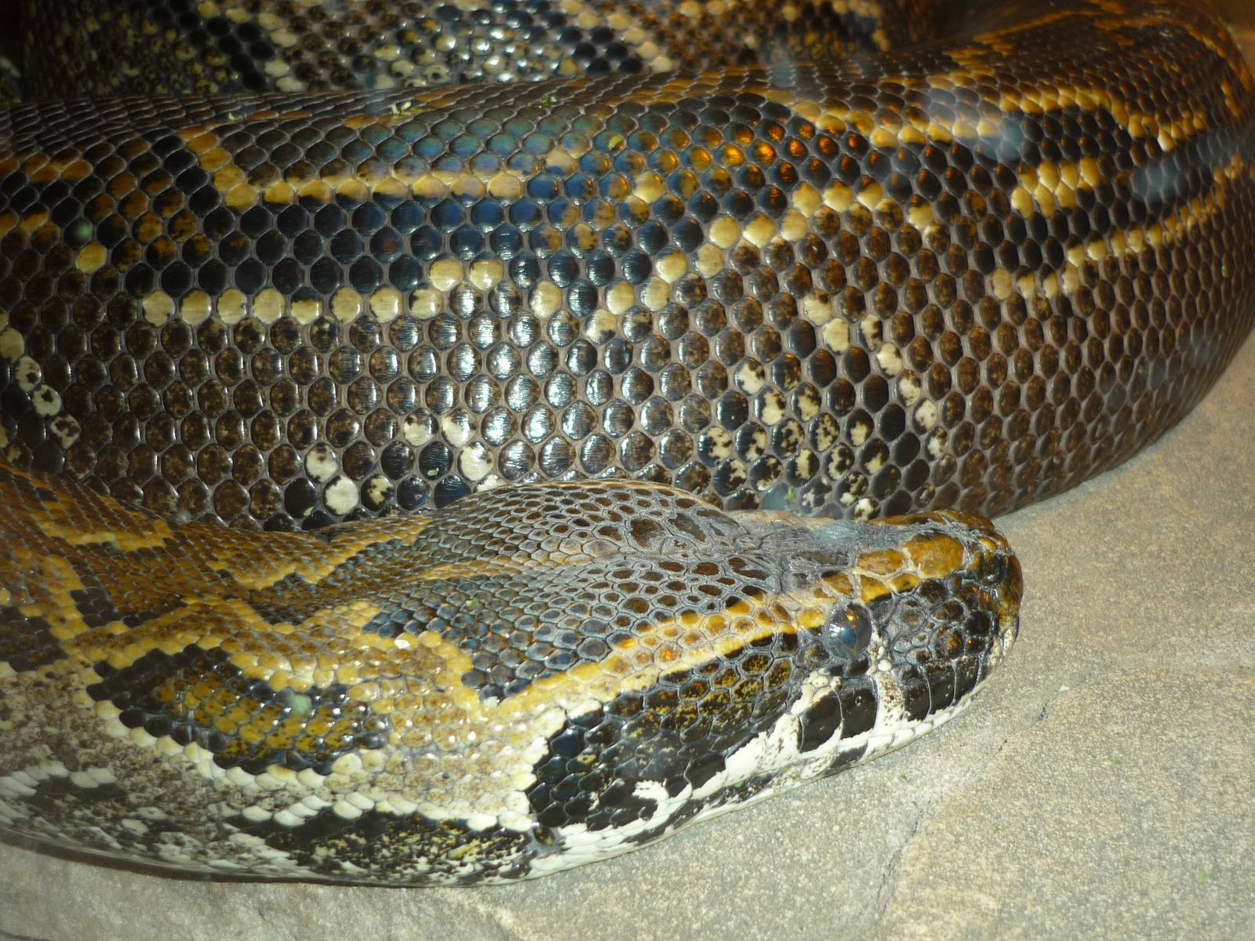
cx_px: 628
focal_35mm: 41
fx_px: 1486
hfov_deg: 45.8
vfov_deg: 35.1
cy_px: 470
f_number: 3
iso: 100
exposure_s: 1/30
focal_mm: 6.8
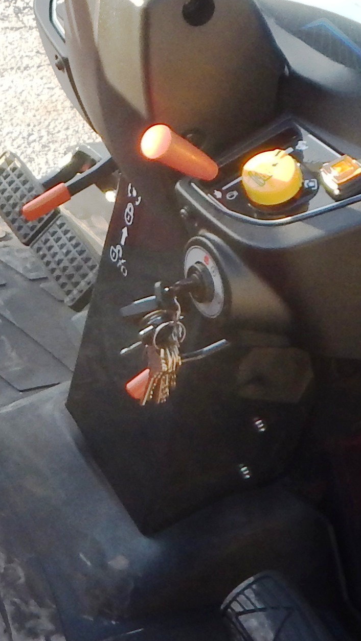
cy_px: 210
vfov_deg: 24.1
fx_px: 1497
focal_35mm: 88
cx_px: -189
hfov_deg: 13.0
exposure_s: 1/200
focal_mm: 4
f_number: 3
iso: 125
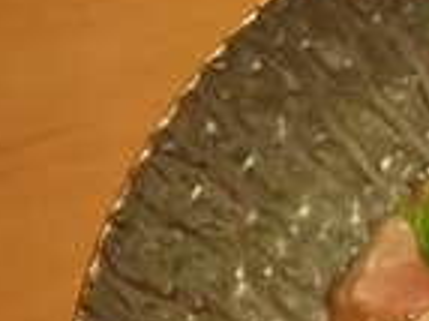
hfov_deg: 13.3
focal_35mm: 126
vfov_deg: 11.3
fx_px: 1560
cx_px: 876
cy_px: 486
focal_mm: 5.5
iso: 800
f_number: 2.3
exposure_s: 1/60
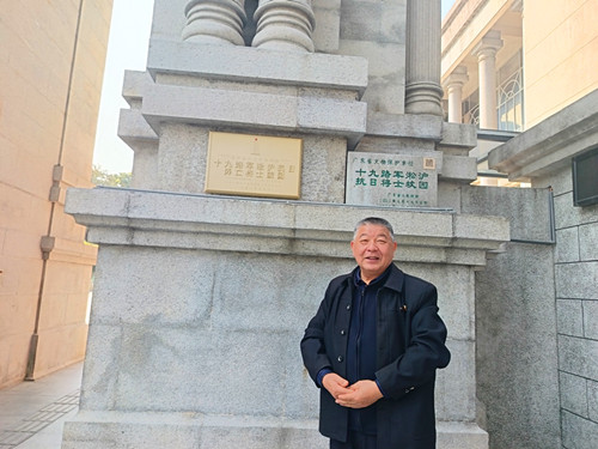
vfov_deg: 56.8
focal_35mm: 24
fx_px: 415
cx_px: 299
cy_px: 224
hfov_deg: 71.6
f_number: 1.75
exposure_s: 1/103
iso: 100
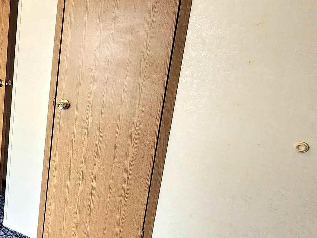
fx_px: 348
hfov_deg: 36.4
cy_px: 109
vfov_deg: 37.7
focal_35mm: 38
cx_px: -73
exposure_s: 1/60.2
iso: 125
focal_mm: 2.2
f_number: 2.2
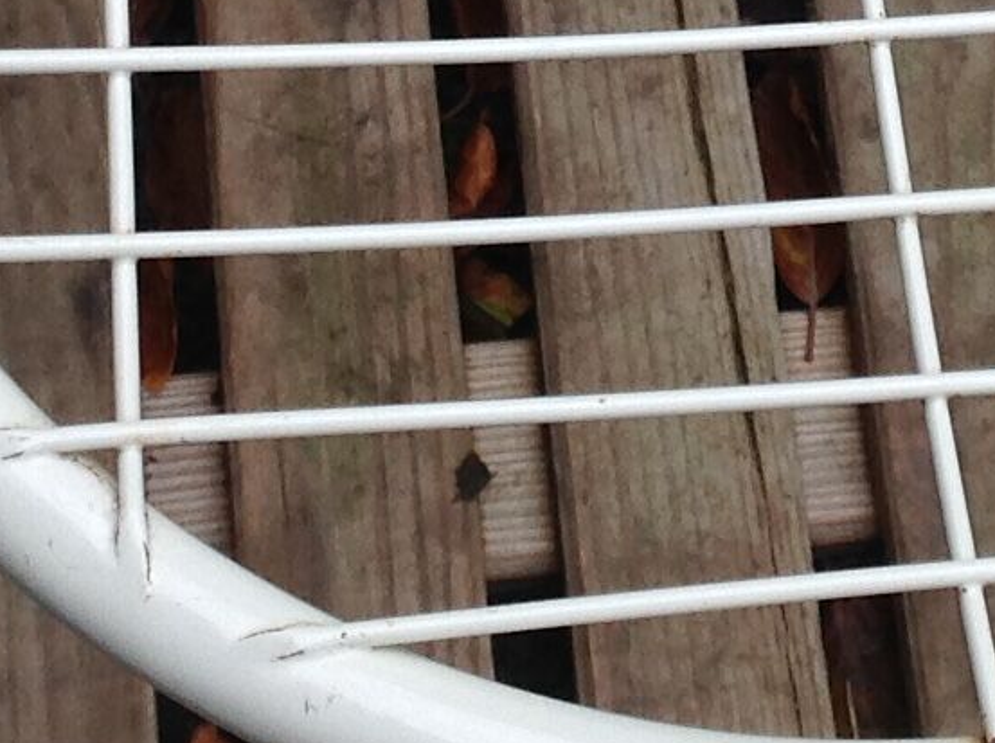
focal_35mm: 164
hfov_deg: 12.0
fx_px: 4707
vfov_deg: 8.8
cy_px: -354
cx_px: 759
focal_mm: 4.28
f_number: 2.4
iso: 50
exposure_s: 1/282
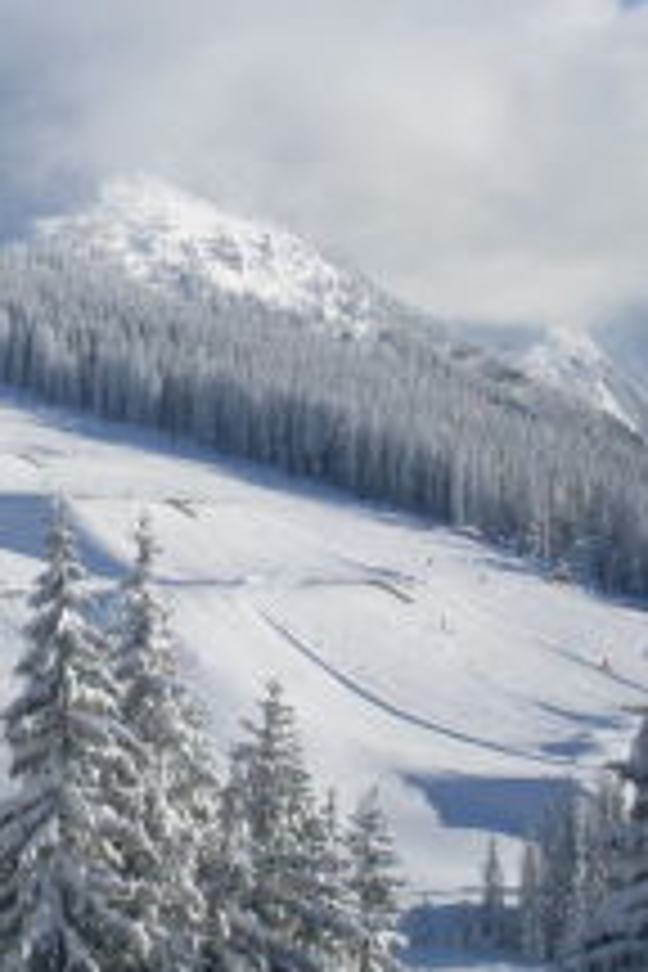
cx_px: -36
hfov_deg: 15.2
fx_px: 2376
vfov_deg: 23.1
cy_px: 432
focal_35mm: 88
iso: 80
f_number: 8.4
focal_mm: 6.3
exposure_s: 1/500
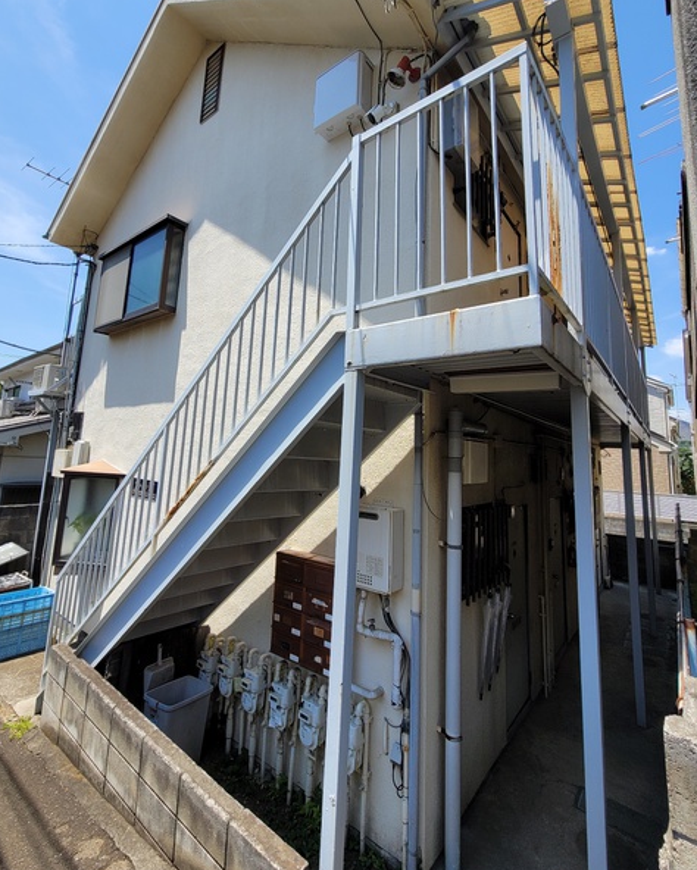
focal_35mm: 15
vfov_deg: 96.5
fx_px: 387
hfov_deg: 84.0
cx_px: 333
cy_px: 392
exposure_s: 1/1283
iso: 64
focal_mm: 2.2
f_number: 2.2
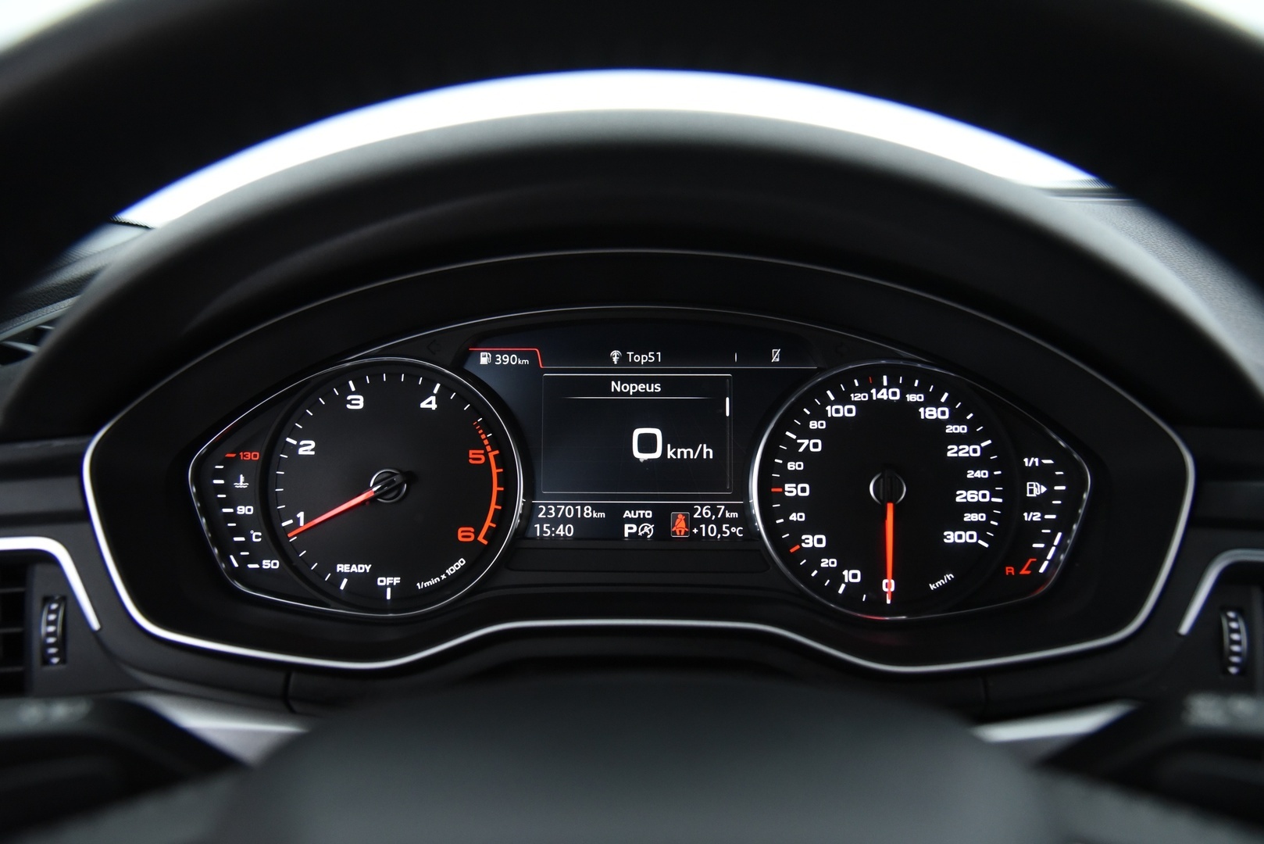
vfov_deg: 43.6
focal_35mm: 30
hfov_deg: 61.9
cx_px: 632
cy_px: 422
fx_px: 1054
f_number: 4
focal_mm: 30
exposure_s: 1/30
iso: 4000
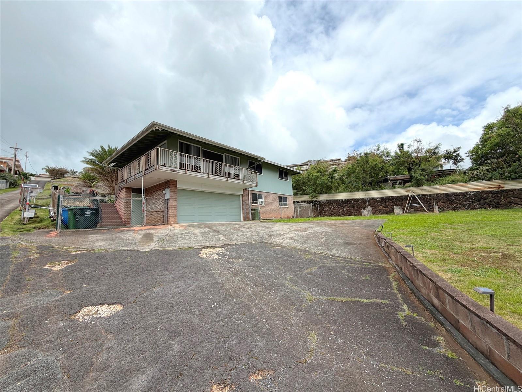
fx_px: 211
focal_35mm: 14
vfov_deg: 85.7
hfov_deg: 102.1
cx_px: 261
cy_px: 196
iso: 20
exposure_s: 1/1431
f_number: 2.2
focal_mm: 2.22
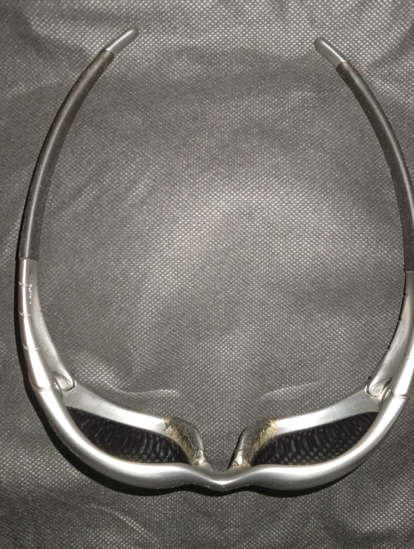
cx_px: 221
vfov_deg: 61.6
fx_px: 461
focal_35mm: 29
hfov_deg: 48.3
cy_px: 273
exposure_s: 1/20
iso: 1044
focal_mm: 3.98
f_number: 1.8
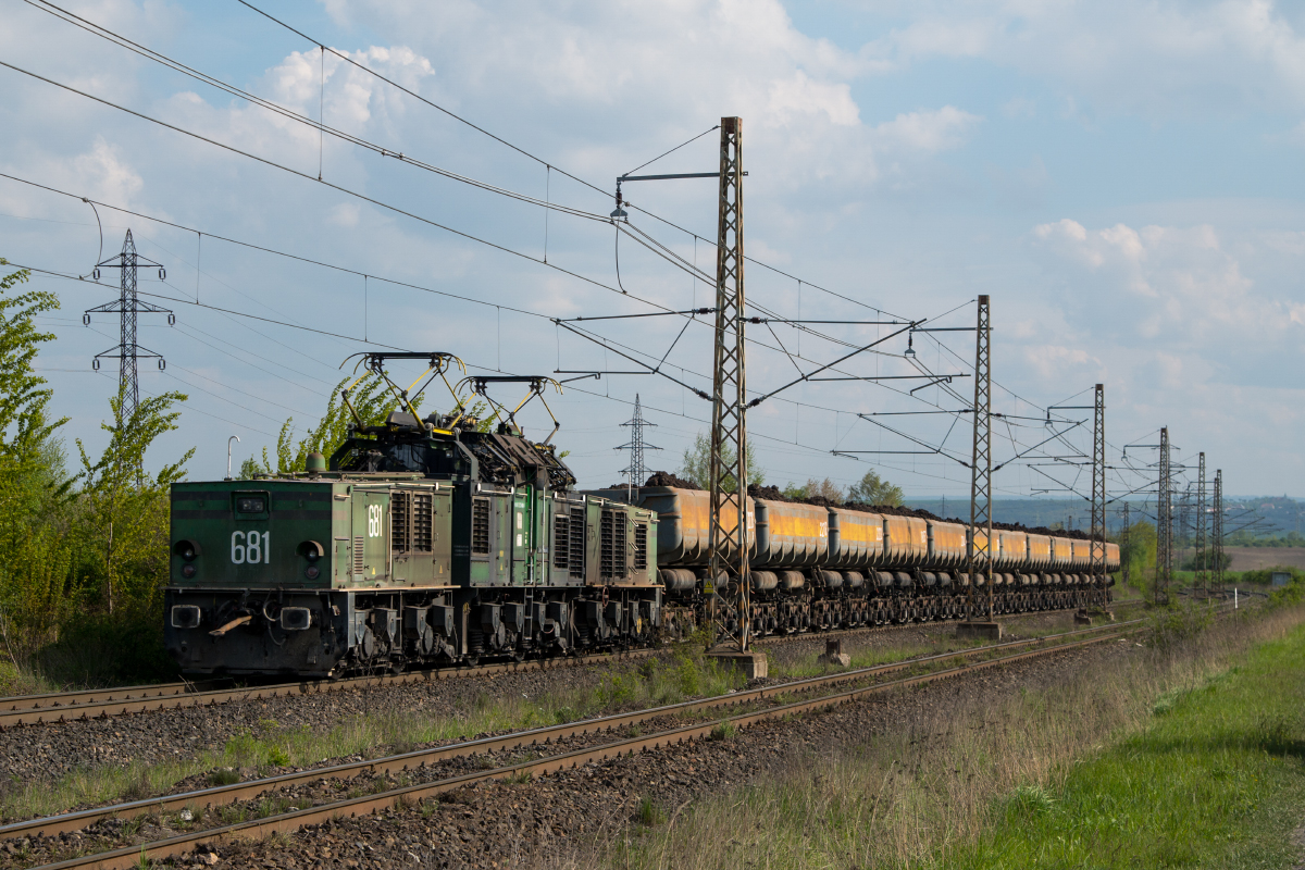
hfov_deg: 27.0
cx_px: 652
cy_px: 435
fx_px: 2719
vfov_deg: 18.2
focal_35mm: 75
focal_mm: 50
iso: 200
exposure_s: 1/800
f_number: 8
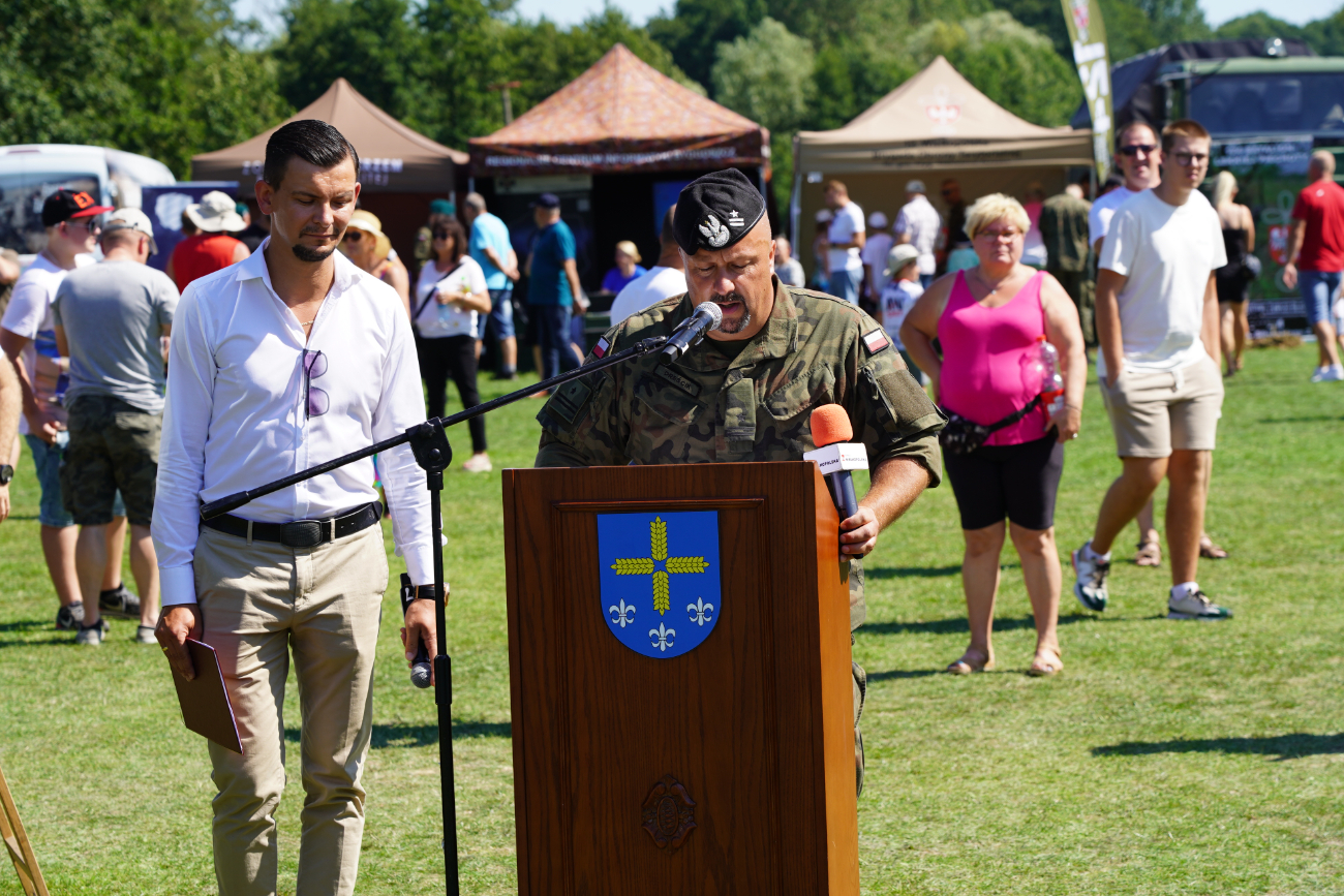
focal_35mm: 105
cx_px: 672
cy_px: 448
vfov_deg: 13.0
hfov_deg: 19.5
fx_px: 3920
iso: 100
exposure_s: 1/200
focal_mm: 105
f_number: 7.1
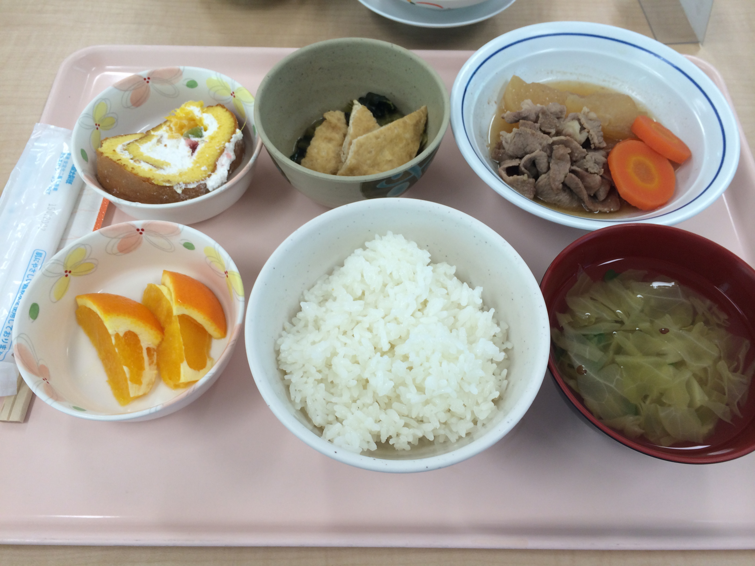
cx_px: 378
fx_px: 654
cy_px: 283
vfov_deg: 46.8
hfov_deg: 60.0
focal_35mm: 30
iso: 40
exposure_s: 1/60
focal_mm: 4.12
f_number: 2.2
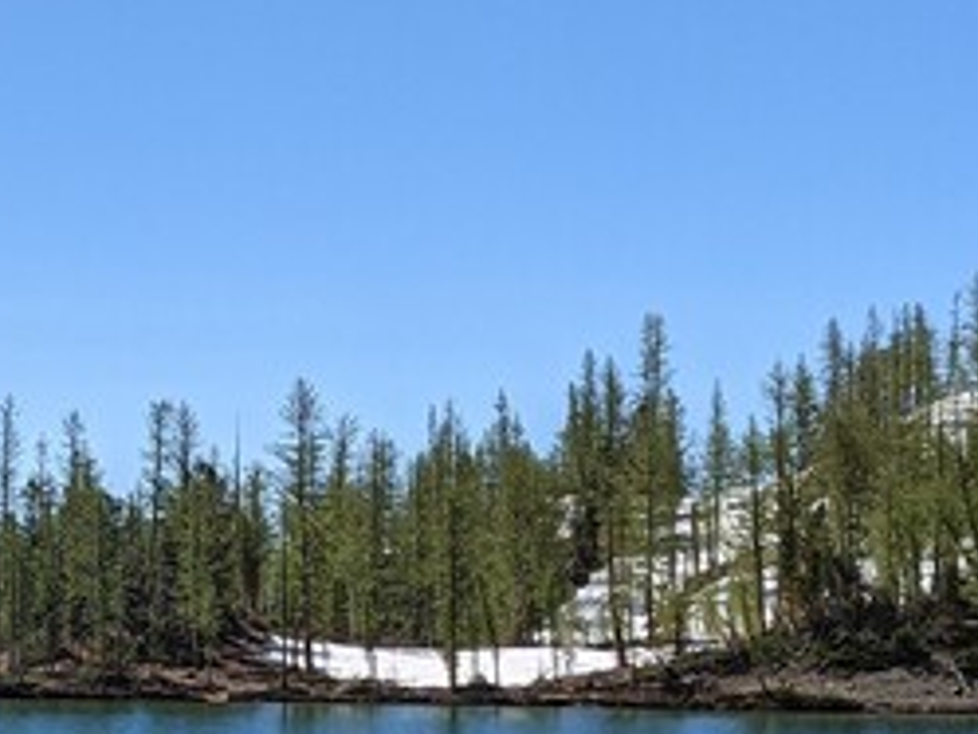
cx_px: -114
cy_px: 612
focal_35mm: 111
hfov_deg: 17.1
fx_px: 3138
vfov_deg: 13.3
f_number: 1.73
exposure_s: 1/4695
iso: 65
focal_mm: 4.38
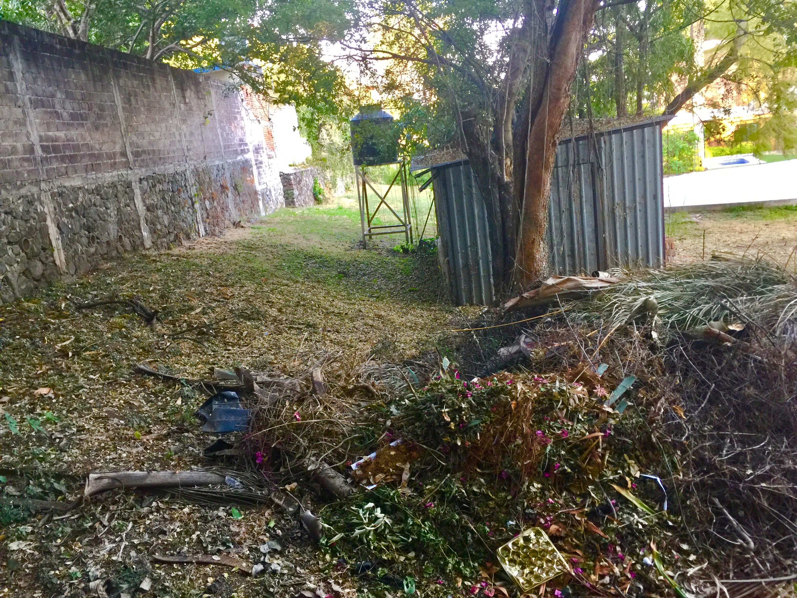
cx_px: 398
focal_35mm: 29
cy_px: 299
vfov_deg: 48.2
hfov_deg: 61.7
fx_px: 668
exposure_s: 1/30
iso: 40
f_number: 2.2
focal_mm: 4.15
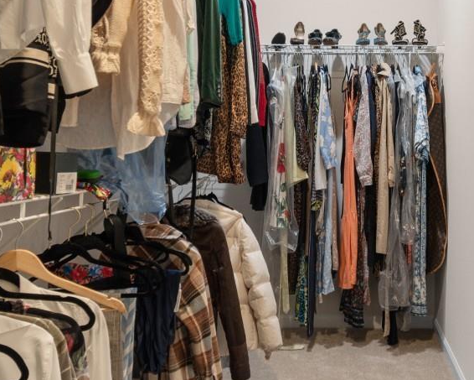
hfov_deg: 41.7
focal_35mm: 43
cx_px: 353
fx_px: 603
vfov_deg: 34.7
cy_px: 139
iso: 100
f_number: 4.8
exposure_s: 1
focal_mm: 11
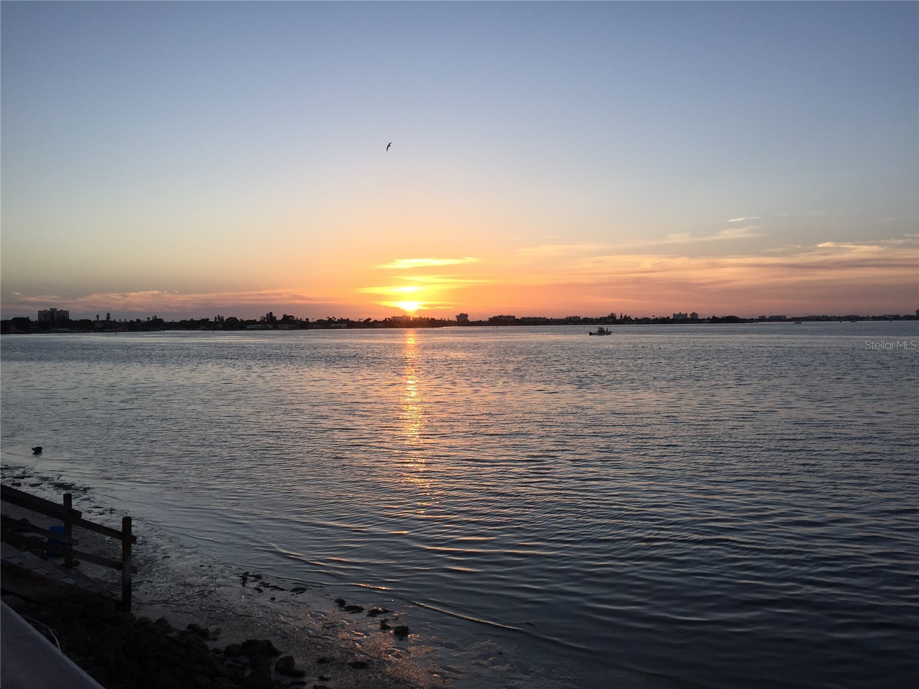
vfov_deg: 48.2
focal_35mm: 29
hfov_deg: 61.7
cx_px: 460
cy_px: 344
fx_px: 770
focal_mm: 4.15
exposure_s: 1/618
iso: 32
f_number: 2.2
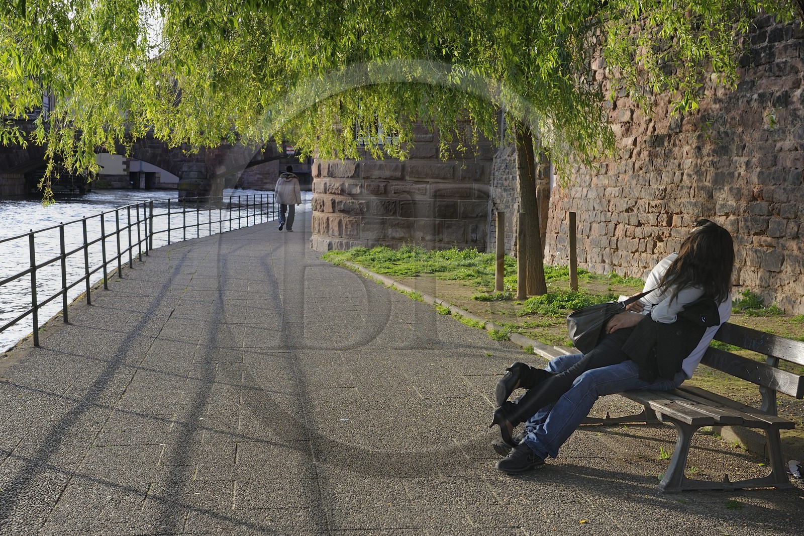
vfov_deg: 26.0
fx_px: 1161
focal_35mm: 52
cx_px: 402
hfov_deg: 38.2
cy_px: 268
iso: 400
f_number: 9
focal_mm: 52
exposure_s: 1/160
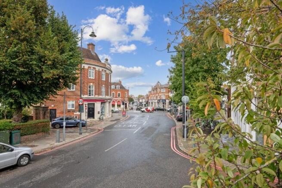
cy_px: 94
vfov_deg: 67.4
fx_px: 141
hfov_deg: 90.0
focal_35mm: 18
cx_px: 141
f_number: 8
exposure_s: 1/2000
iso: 400
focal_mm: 12
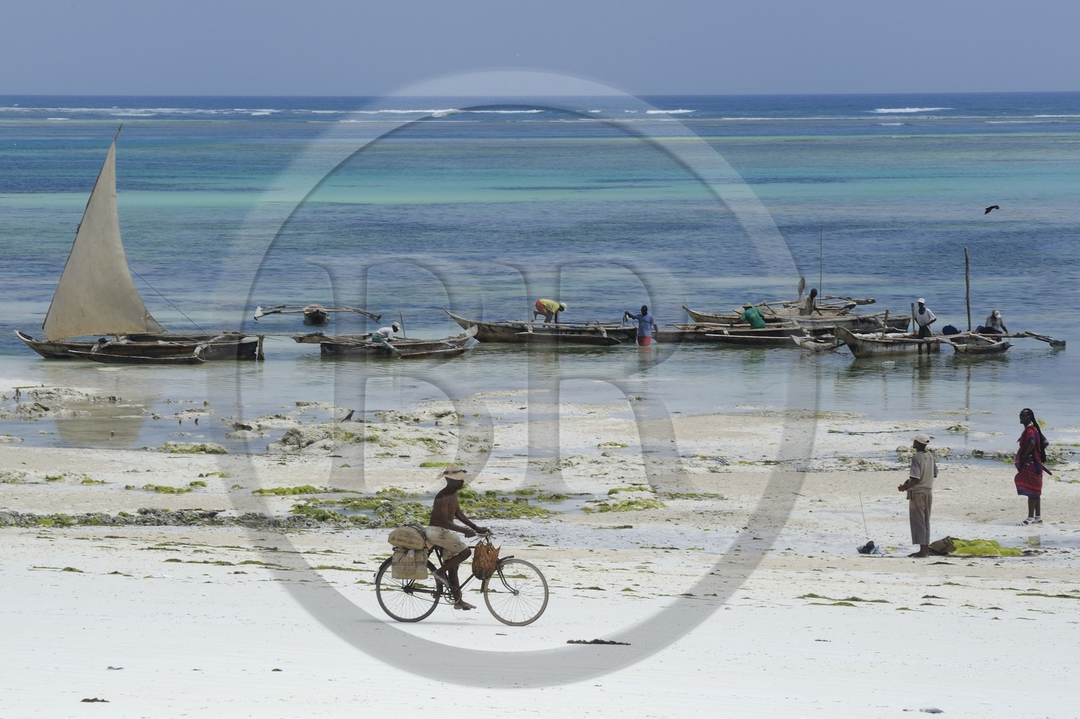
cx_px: 509
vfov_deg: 8.9
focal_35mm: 154
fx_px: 4618
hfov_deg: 13.3
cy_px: 379
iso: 200
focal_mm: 140
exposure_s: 1/200
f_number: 13
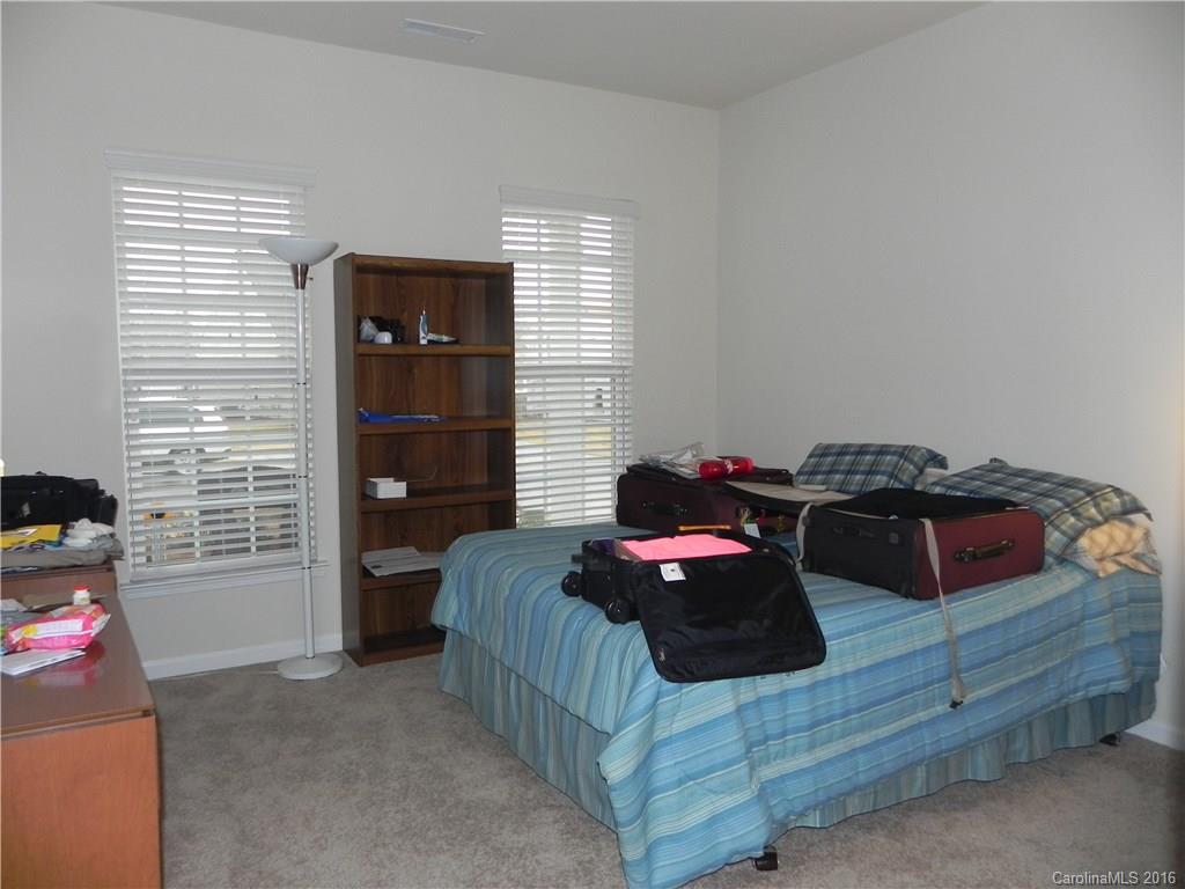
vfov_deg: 53.1
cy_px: 444
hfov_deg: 67.3
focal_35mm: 26
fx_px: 890
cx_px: 592
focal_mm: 4.6
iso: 200
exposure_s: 1/30
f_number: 2.8
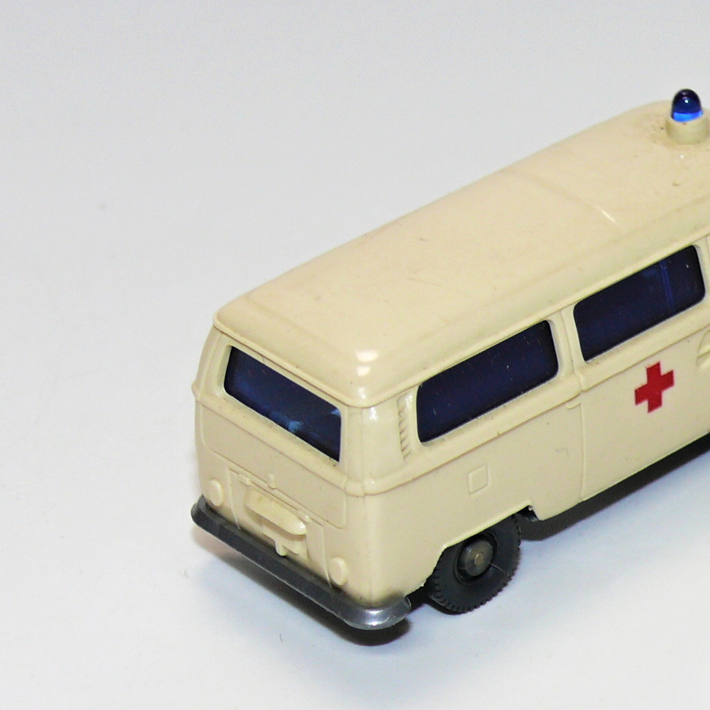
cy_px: 316
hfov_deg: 10.1
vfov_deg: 10.2
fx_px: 3991
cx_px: 551
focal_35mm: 172
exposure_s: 1/30
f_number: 4
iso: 100
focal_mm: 14.8
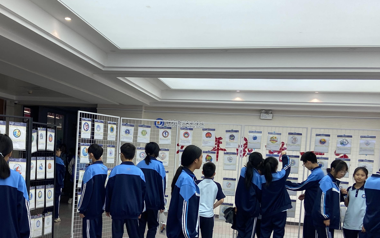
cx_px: 126
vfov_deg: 27.2
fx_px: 487
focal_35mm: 47
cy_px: 170
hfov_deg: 42.1
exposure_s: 1/121
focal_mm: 4.25
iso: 50
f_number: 1.8
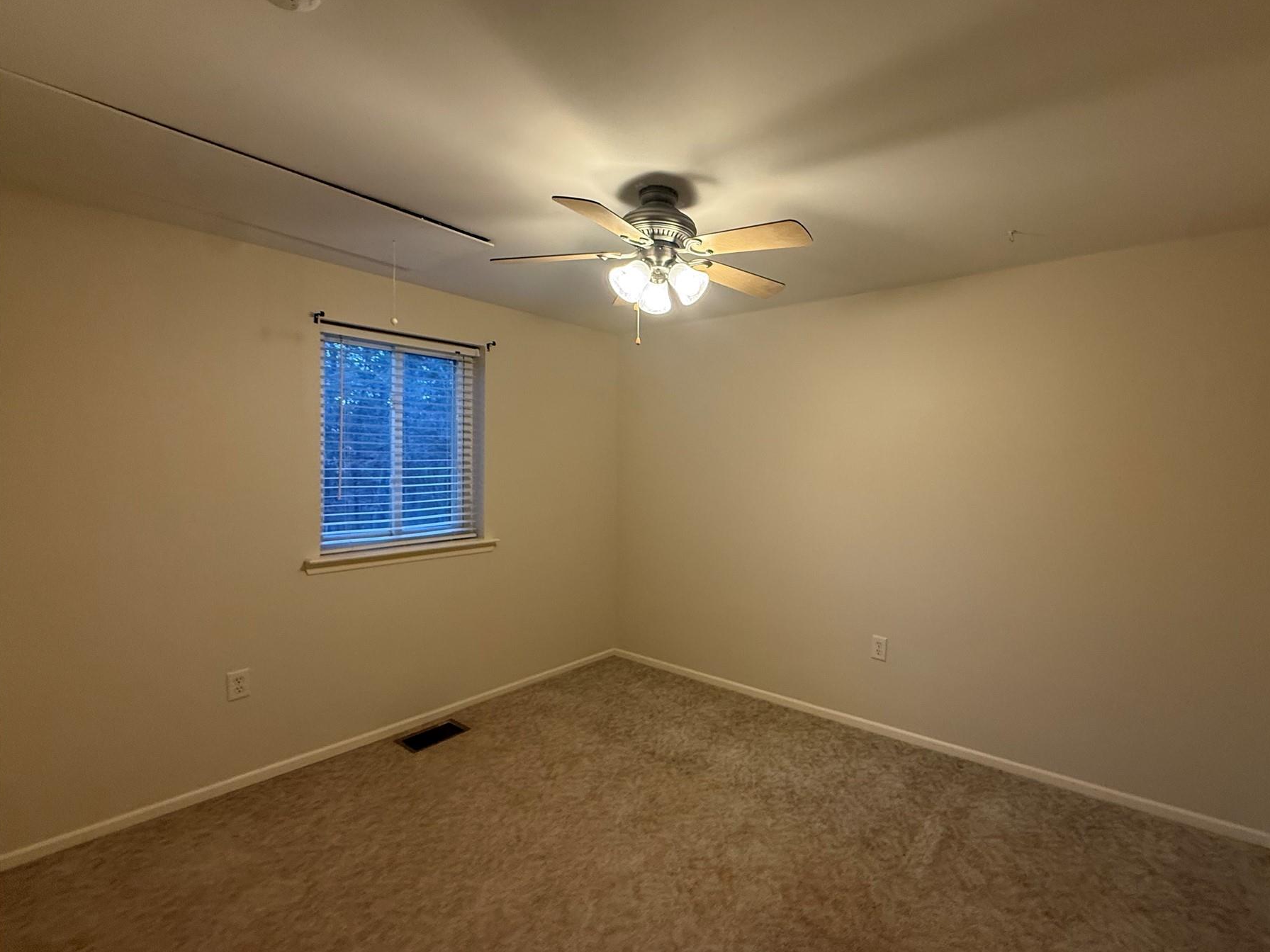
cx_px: 721
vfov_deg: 78.1
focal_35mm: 16
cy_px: 469
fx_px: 587
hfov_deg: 93.9
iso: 250
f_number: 2.2
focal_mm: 2.22
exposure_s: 1/60
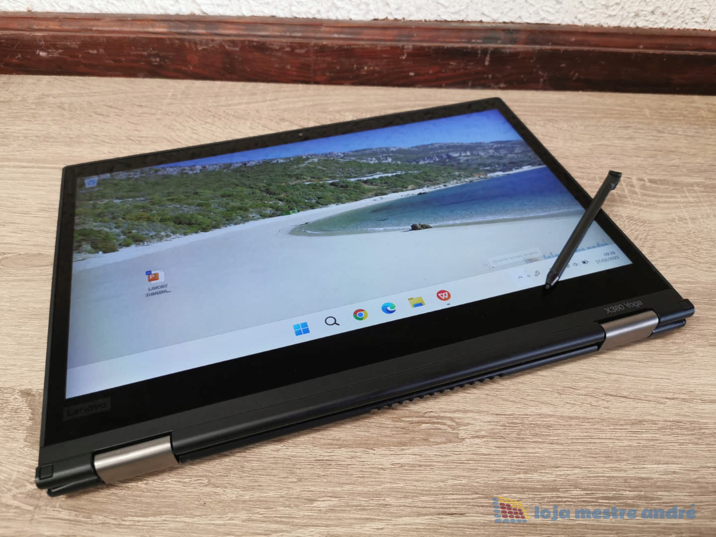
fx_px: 558
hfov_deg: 65.3
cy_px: 268
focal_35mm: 27
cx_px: 358
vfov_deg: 51.4
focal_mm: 5.56
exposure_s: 1/50
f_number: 1.6
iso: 160
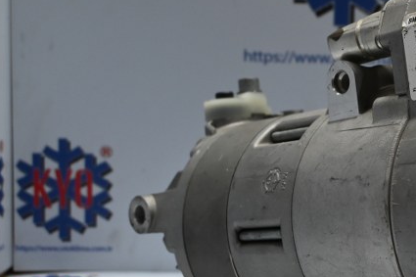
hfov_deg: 25.1
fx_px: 912
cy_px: 157
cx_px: 354
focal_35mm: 79
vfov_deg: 17.3
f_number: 4.5
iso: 900
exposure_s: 1/125
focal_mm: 28
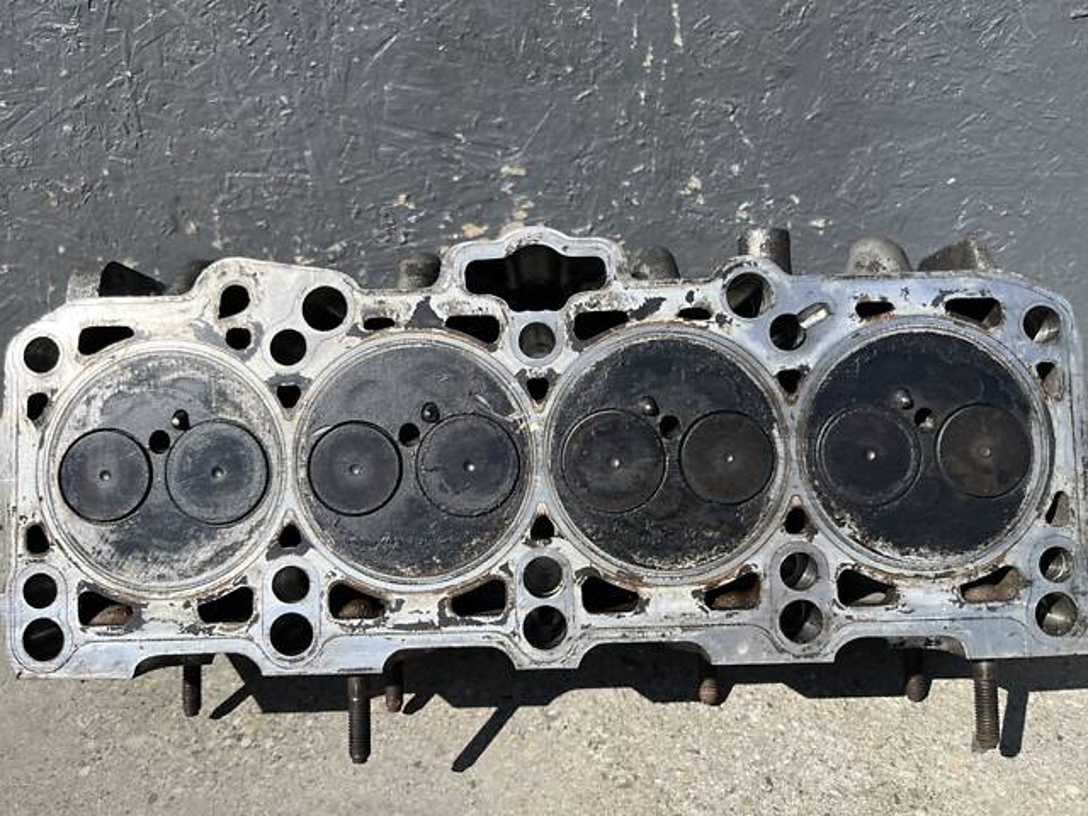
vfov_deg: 53.1
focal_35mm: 26
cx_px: 544
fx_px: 817
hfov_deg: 67.3
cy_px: 408
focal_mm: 5.1
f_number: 1.6
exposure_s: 1/2463
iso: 50
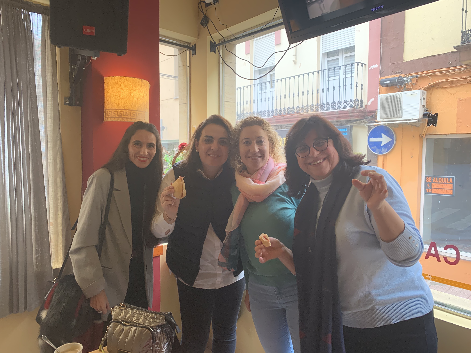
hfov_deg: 67.3
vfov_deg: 53.1
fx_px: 354
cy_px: 176
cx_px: 236
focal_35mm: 26
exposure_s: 1/101
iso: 25
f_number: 1.8
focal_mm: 4.25
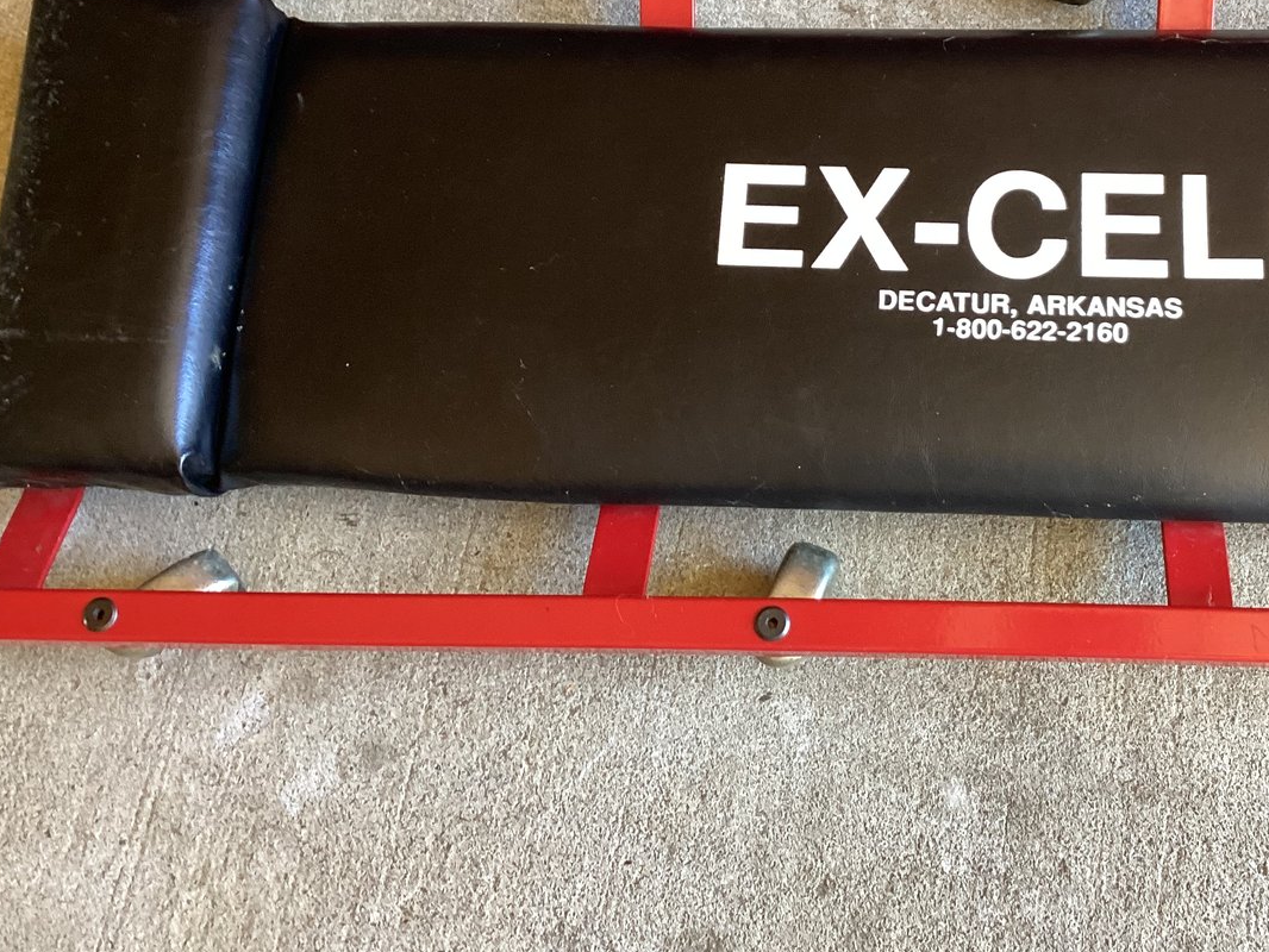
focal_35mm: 44
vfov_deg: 32.6
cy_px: 317
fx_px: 1613
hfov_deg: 42.2
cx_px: 873
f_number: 2.4
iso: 200
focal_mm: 3.3
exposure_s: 1/50
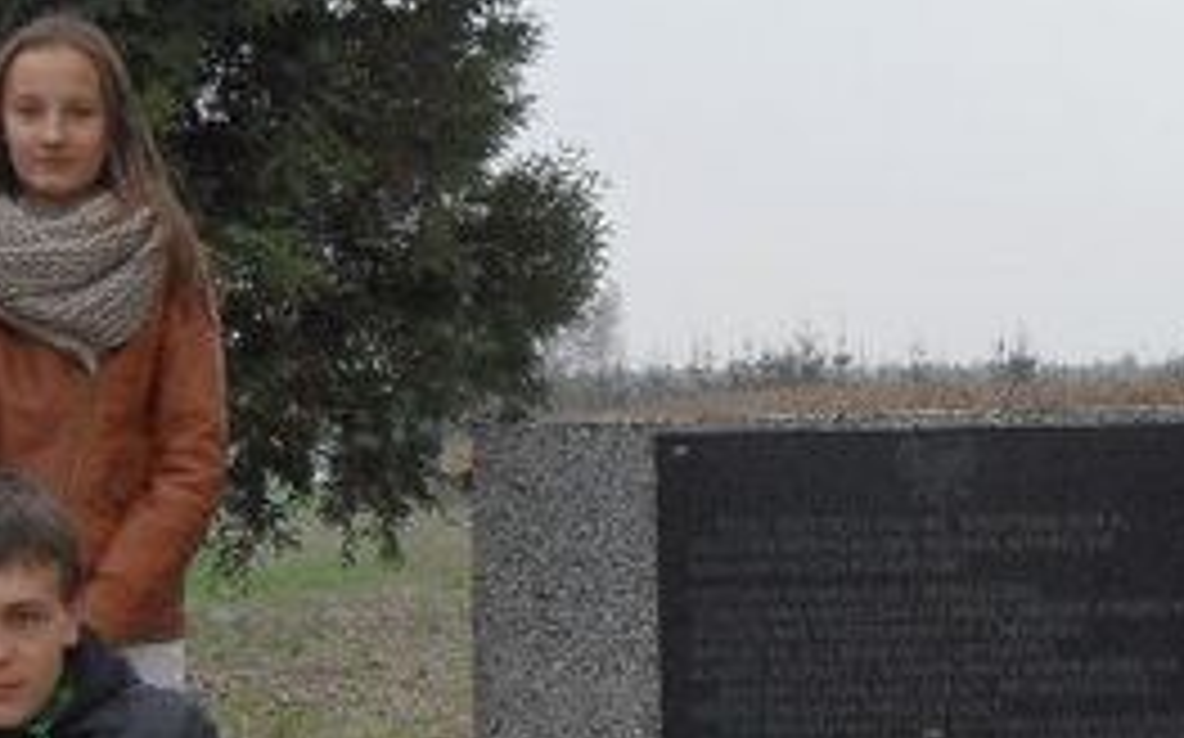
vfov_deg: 10.1
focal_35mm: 129
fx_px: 4160
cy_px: 549
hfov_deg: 15.9
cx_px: 1134
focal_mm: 6.5
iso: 100
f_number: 3.6
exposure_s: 1/90
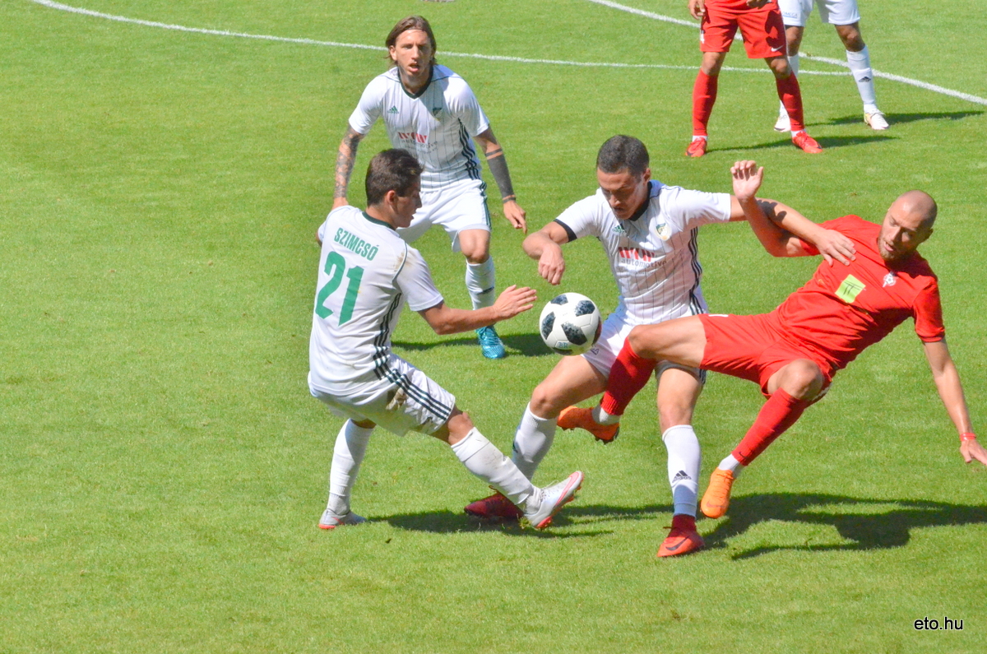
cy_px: 327
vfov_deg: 5.4
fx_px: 6977
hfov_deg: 8.1
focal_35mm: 255
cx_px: 494
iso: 6400
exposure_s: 1/8000
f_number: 14
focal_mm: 170
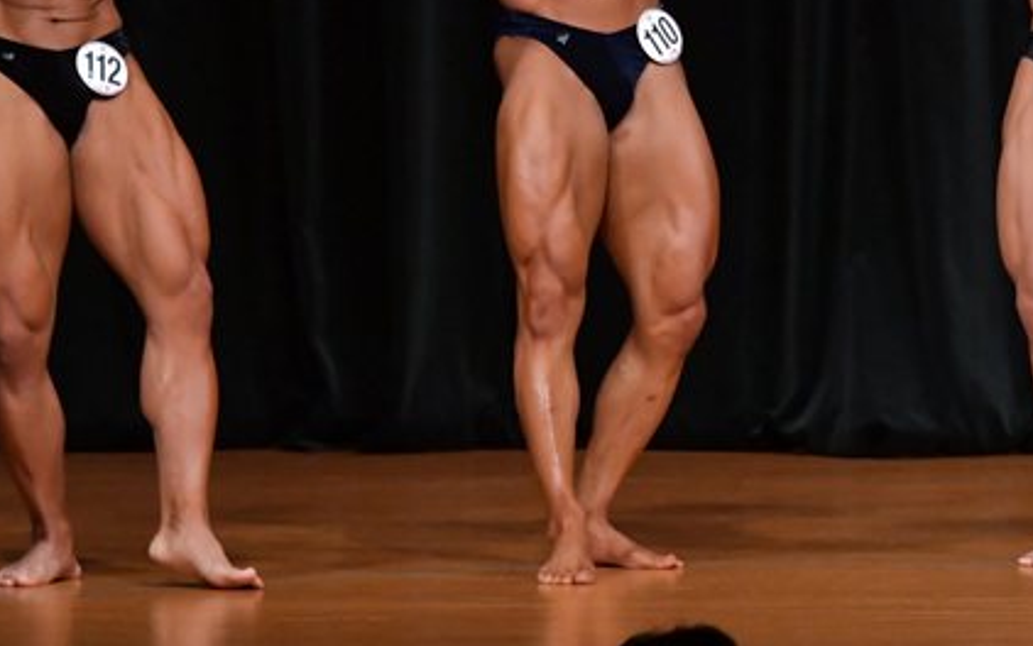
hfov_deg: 4.2
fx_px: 14221
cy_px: 105
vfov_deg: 2.6
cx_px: 625
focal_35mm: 505
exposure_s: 1/400
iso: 5000
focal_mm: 180
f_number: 5.6
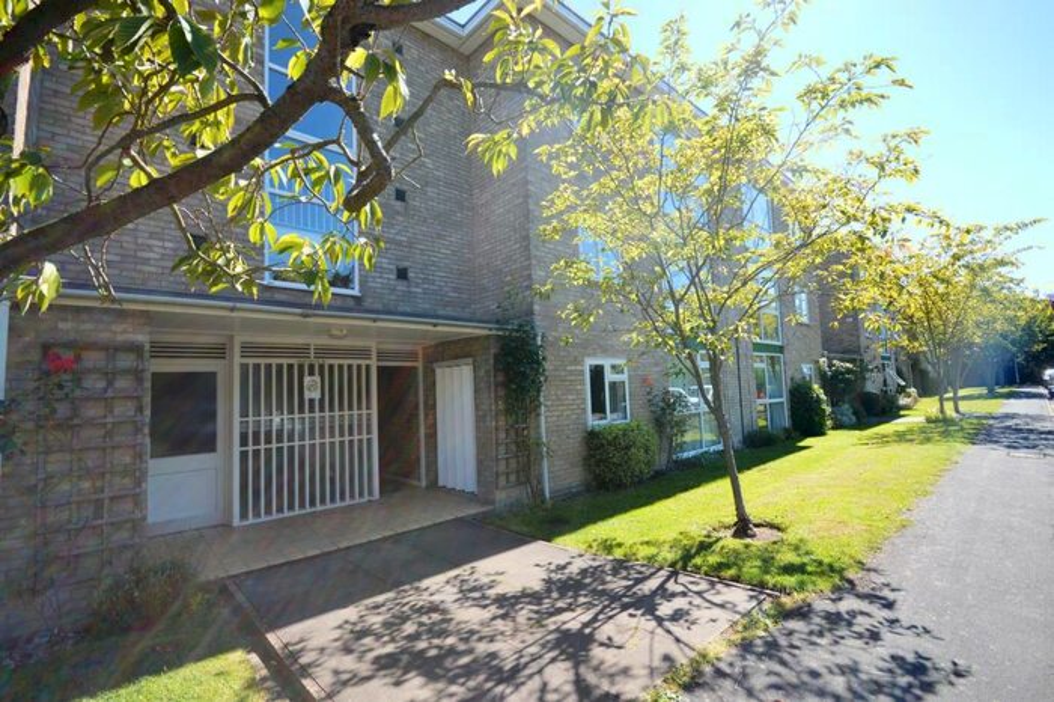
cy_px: 351
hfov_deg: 100.4
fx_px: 439
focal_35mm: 15
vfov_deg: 77.3
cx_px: 527
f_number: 5.6
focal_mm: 10
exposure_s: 1/125
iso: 110
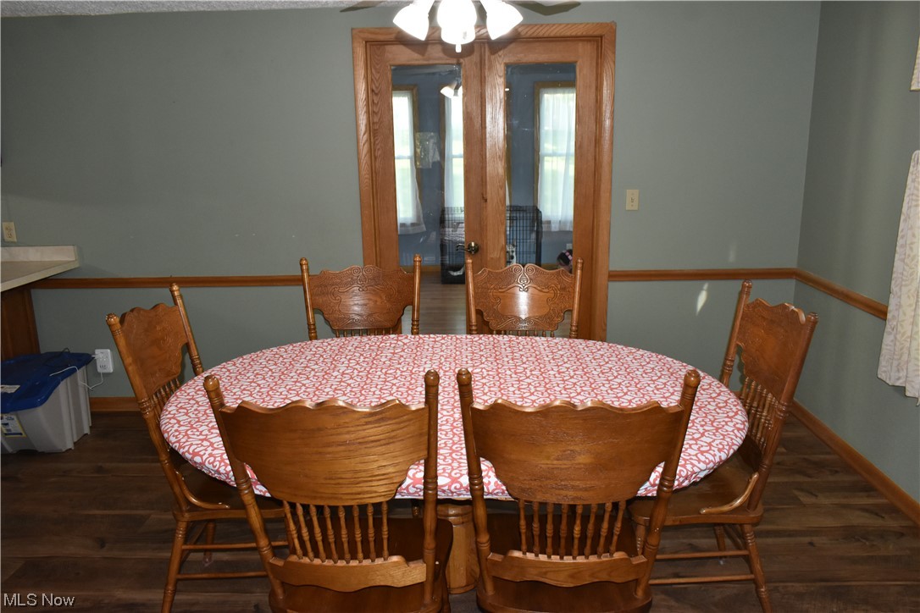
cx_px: 460
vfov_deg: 47.9
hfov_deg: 67.4
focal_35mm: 27
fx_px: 690
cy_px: 306
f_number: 7.1
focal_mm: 18
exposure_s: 1/60
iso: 1400
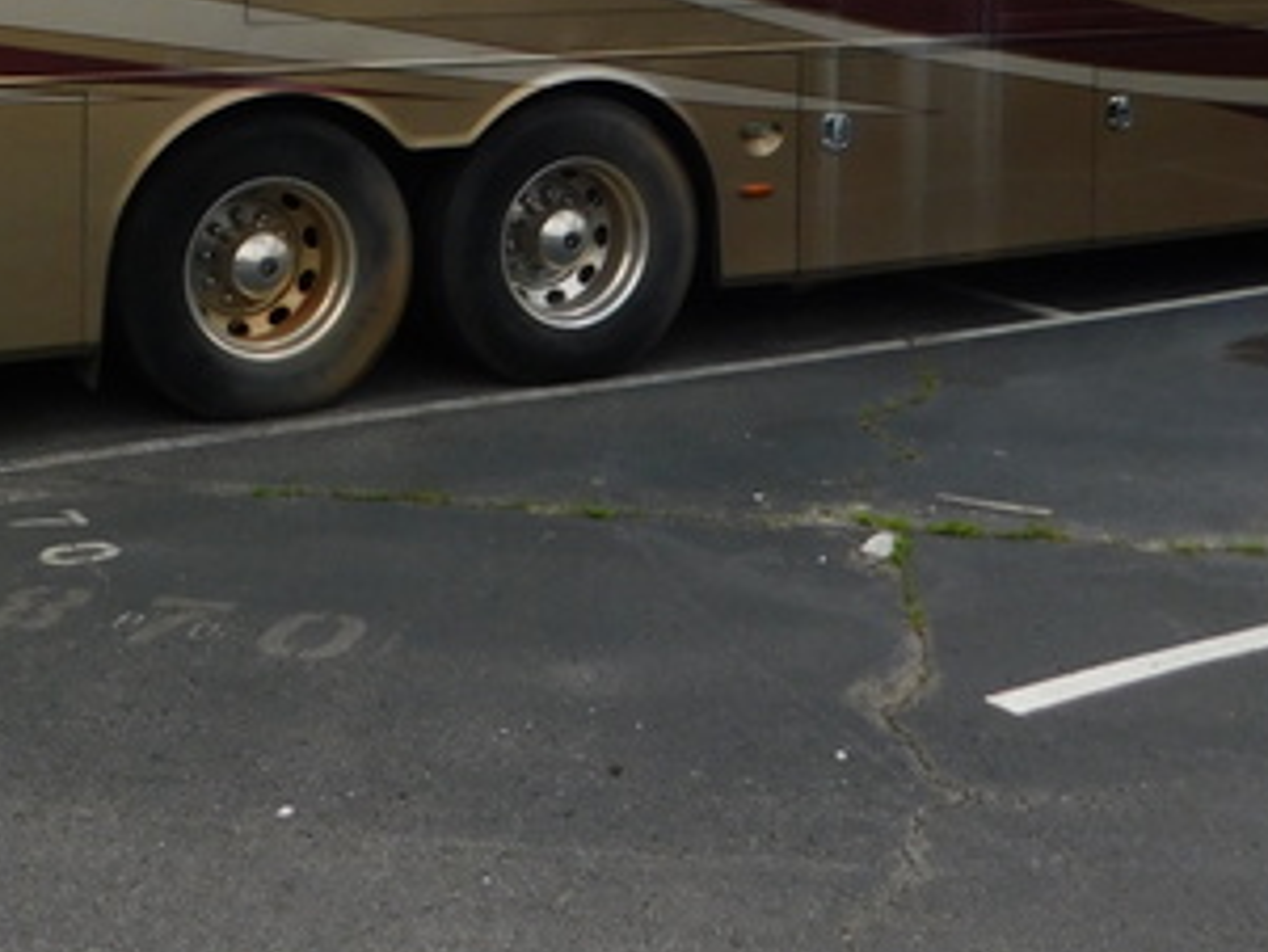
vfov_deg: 22.8
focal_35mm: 59
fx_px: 2162
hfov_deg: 32.7
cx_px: 600
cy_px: -190
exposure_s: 1/1500
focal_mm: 4
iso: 125
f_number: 3
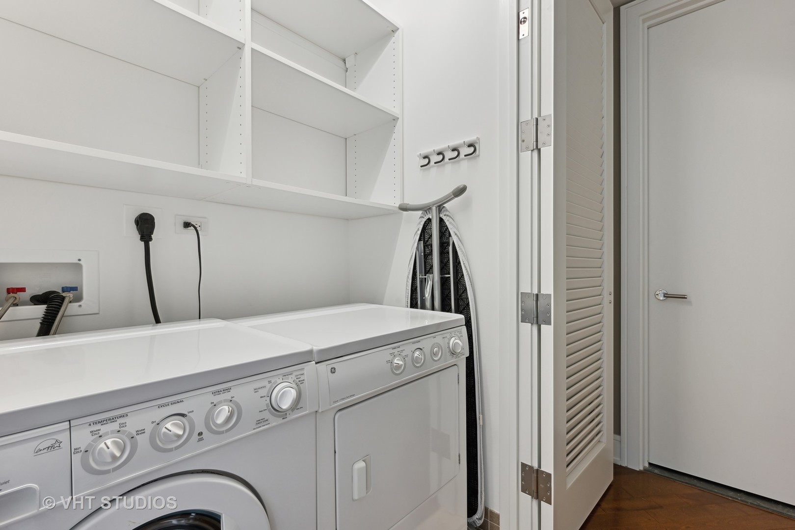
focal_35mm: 16
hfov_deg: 96.7
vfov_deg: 73.7
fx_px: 353
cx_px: 398
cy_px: 265
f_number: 9.5
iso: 200
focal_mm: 16
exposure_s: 1/2
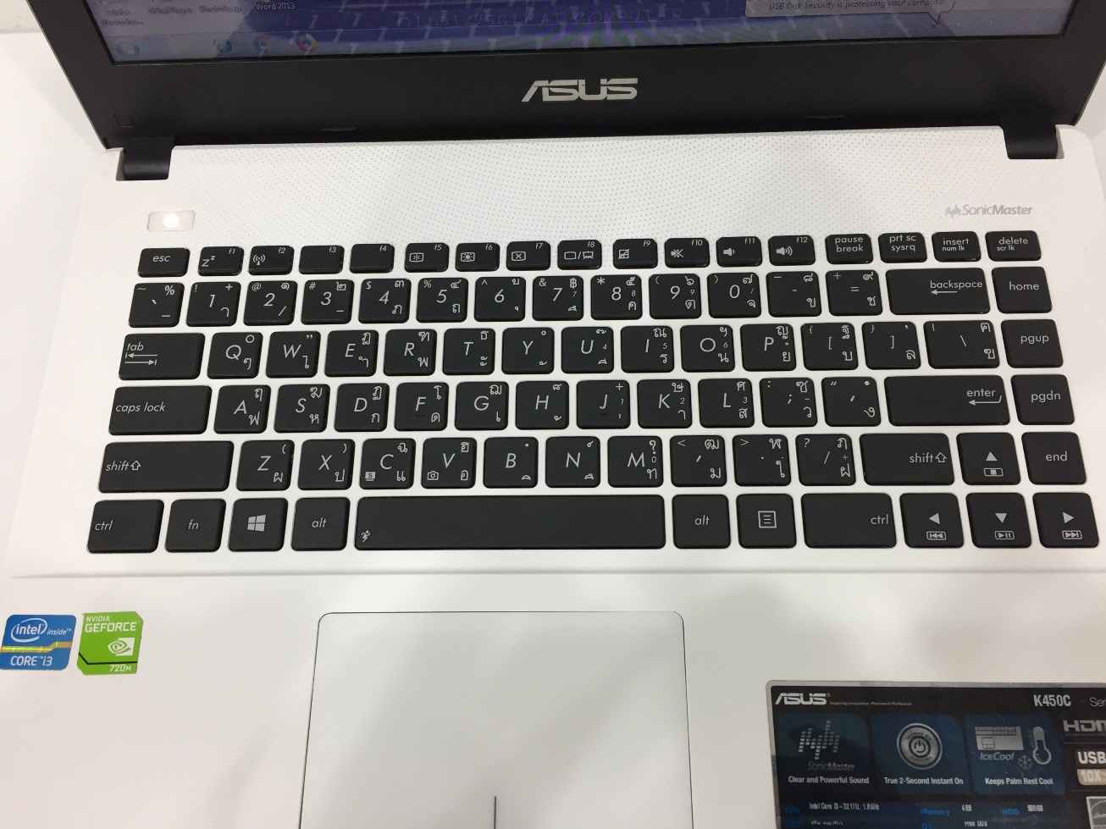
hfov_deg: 61.7
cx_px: 553
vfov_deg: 48.2
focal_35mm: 29
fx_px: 926
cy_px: 414
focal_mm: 4.15
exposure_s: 1/33
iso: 100
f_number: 2.2
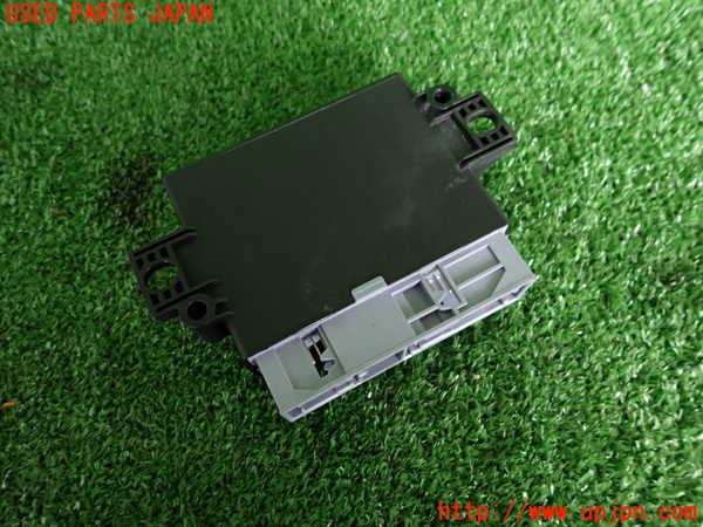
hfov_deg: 69.4
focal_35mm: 25
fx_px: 508
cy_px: 264
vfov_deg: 54.9
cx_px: 352
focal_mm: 4.5
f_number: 2
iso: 250
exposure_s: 1/30
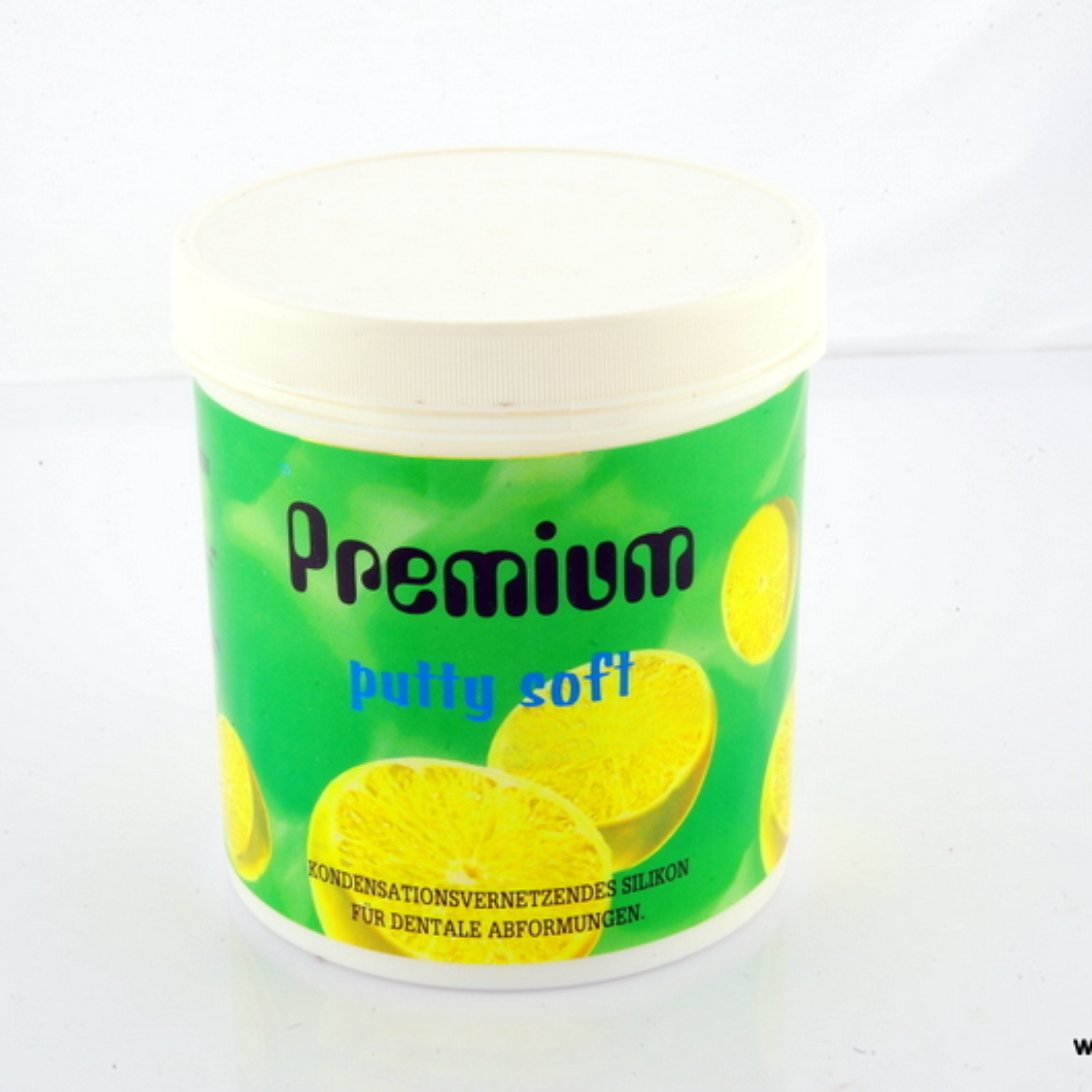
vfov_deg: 22.5
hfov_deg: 22.5
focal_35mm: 77
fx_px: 2748
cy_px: 547
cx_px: 513
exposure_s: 1/100
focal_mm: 60
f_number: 36
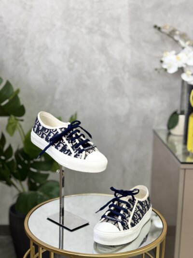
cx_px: 96
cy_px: 129
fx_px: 386
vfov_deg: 36.8
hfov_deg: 28.0
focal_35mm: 52
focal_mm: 5.96
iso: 40
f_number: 1.6
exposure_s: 1/50
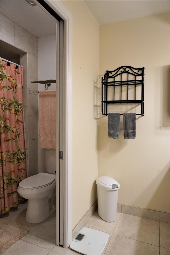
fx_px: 170
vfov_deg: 73.7
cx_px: 85
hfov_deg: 53.1
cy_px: 128
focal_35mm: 24
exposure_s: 1/160
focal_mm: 16
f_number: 4
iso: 1250
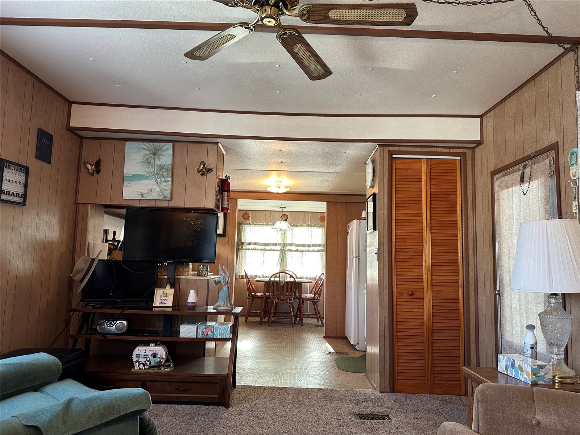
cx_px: 290
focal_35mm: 24
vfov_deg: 56.8
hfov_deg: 71.6
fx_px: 402
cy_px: 218
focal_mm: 6.86
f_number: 1.78
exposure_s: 1/60
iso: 160
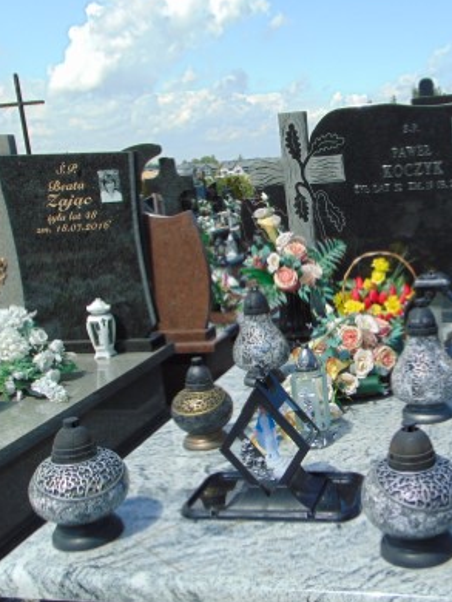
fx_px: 713
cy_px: 327
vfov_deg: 45.7
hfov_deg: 34.4
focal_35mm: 41
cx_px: 341
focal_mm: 4.5
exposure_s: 1/200
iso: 80
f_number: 7.7
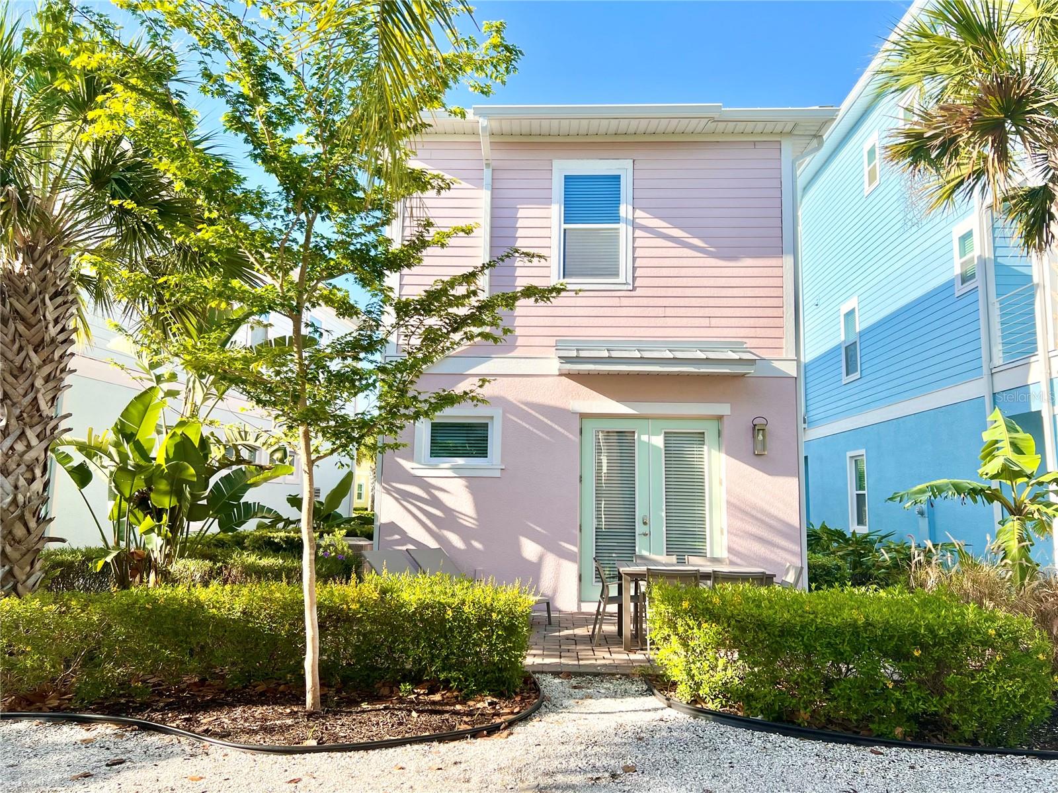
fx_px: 794
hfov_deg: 67.3
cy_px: 396
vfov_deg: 53.0
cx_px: 529
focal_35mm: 26
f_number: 1.5
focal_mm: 5.7
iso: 50
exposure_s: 1/2008
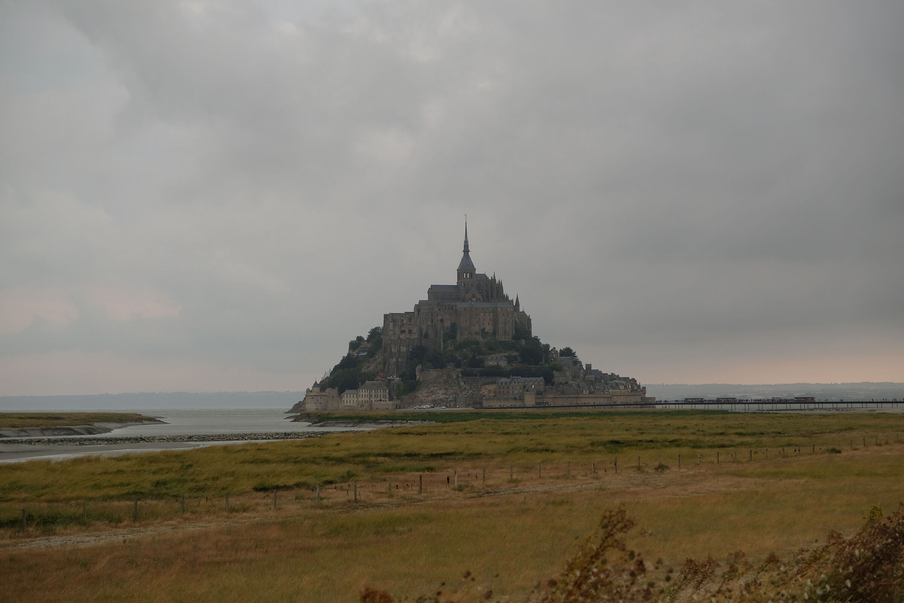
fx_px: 2084
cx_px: 452
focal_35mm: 83
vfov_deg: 16.5
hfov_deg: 24.5
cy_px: 302
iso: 200
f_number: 4
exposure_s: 1/80
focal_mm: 55
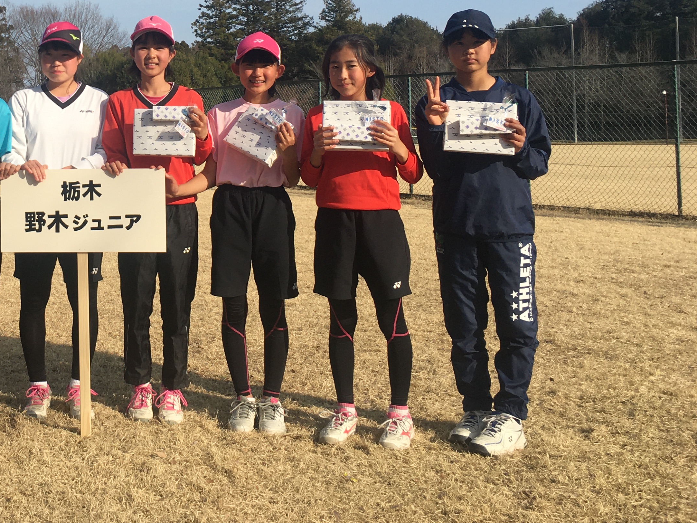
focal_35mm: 54
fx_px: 1087
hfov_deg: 33.7
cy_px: 72
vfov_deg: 26.3
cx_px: 74
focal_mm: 4.15
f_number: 2.2
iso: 25
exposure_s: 1/1538
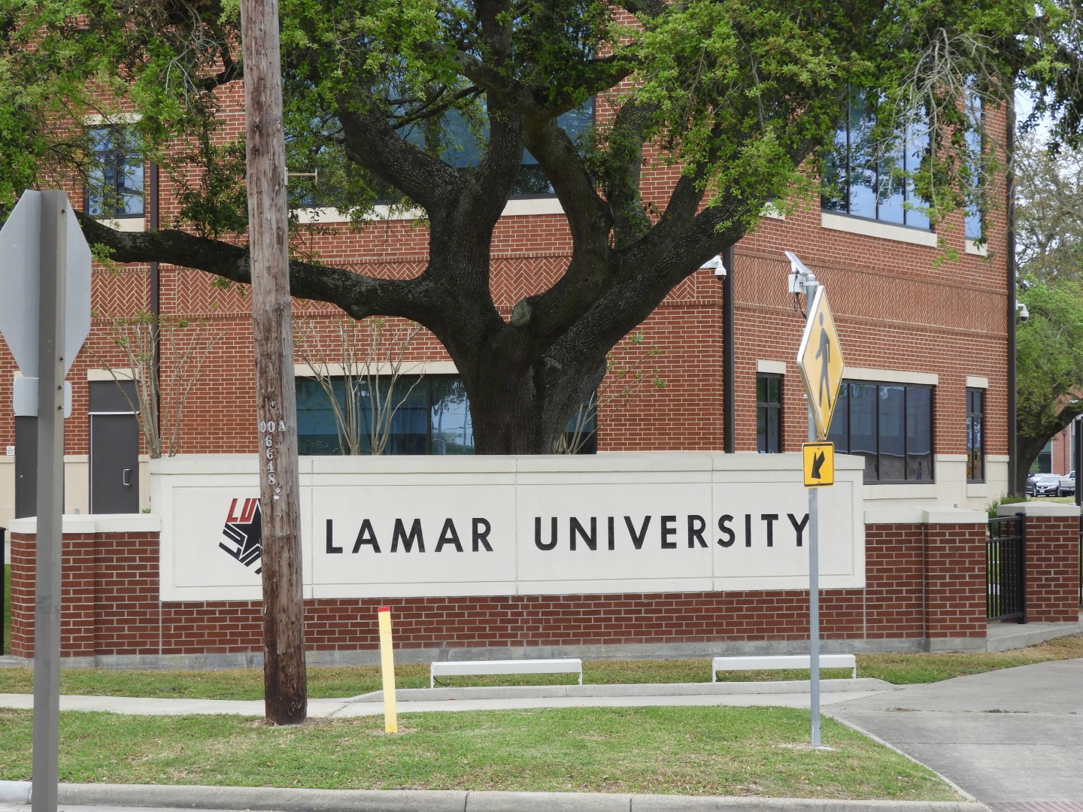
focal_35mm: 115
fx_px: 3598
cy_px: 406
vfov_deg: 12.9
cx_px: 542
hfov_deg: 17.1
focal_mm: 20.6
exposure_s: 1/200
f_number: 5
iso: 100
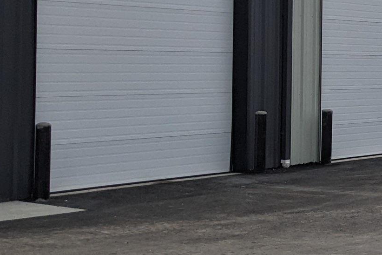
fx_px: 1114
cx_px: 615
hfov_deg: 17.1
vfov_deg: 13.0
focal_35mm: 105
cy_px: 34
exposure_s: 1/4695
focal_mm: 4.38
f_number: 1.73
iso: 67
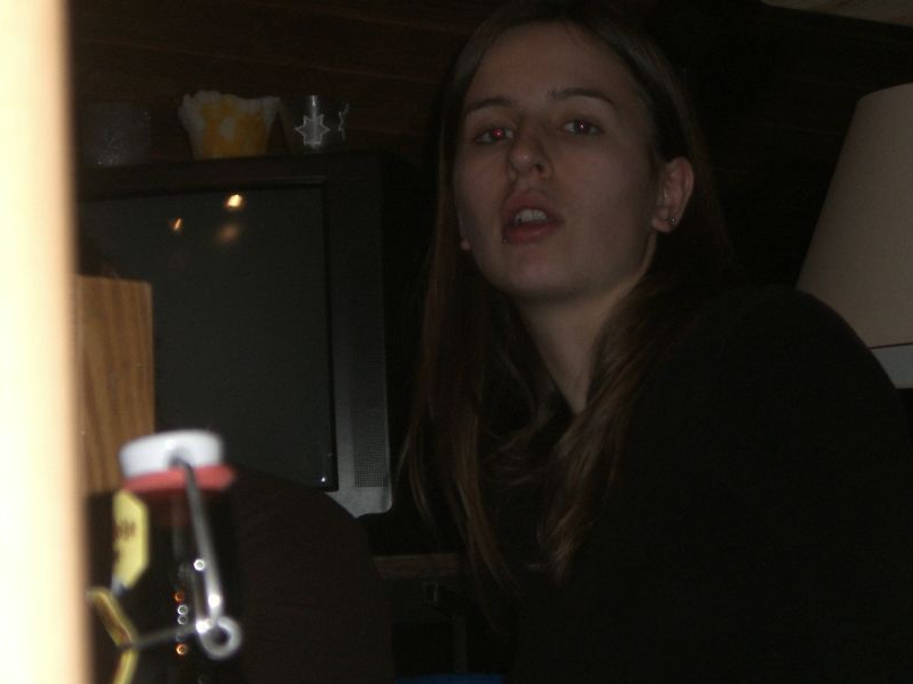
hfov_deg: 12.1
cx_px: 475
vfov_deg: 9.1
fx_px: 4298
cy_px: 326
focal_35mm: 163
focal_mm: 18.6
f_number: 5.2
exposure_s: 1/60
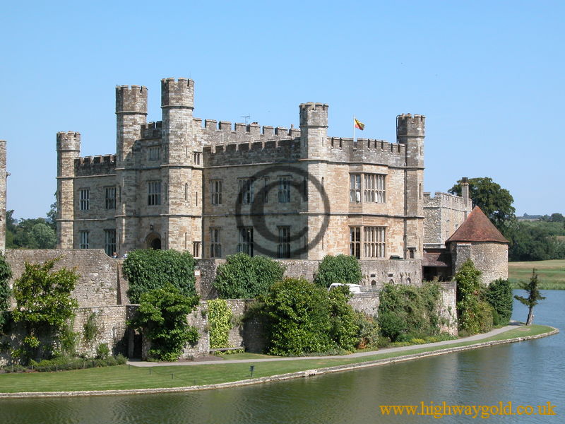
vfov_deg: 18.9
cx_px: 282
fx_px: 1273
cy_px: 212
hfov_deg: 25.0
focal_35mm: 78
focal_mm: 19.9
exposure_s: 1/254
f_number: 6.8
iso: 100
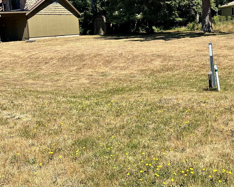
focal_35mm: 40
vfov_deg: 36.5
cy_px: 46
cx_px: 186
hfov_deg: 43.7
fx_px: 277
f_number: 1.78
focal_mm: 6.86
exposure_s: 1/3356
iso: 80
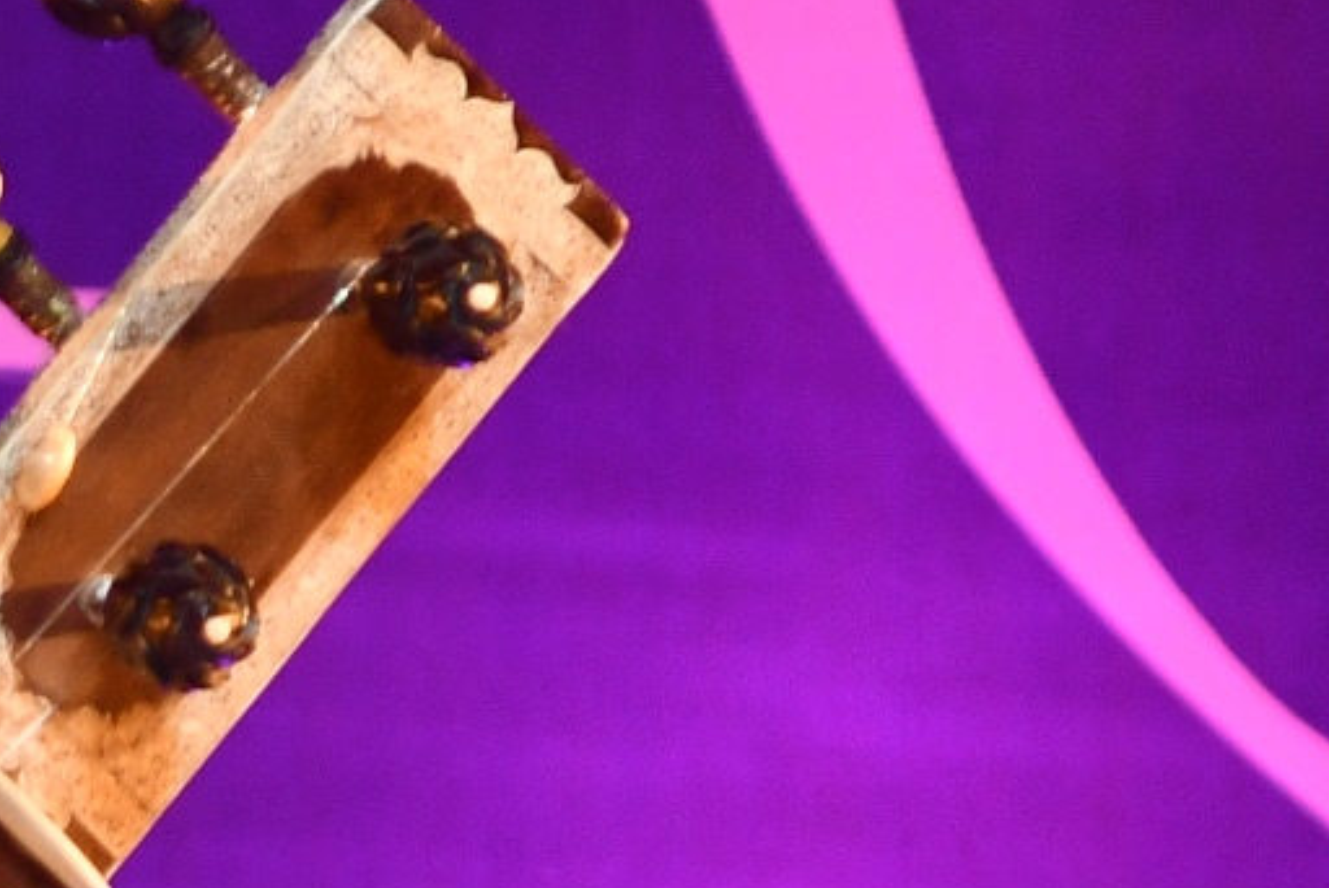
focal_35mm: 1630
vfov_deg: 0.8
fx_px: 60206
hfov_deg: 1.3
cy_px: 1818
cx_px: -1557
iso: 1000
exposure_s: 1/125
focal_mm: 200
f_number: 2.8
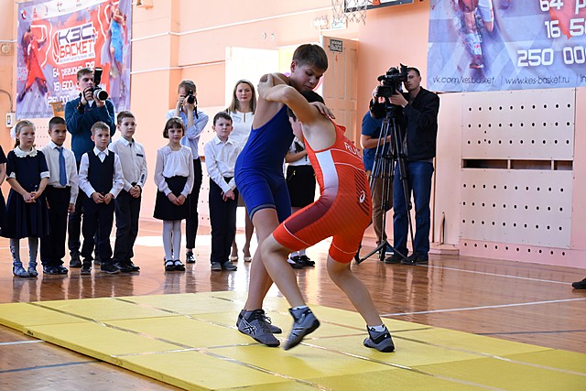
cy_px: 196
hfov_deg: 28.8
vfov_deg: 19.5
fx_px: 1140
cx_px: 293
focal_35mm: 70
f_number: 5.6
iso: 2500
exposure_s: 1/250
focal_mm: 70
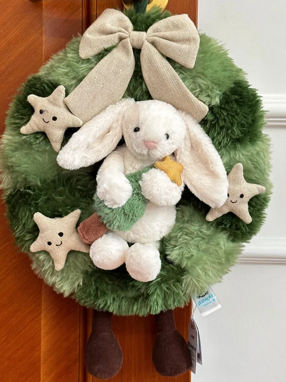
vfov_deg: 27.4
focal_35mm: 71
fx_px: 782
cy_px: 155
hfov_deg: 20.7
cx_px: 146
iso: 80
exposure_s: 1/50
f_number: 1.78
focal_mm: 6.86
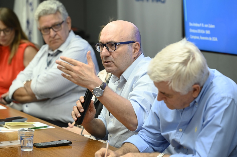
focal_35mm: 145
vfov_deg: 9.4
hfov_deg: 14.2
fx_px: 954
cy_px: 78
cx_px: 118
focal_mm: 145
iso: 2000
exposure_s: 1/200
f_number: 4.5
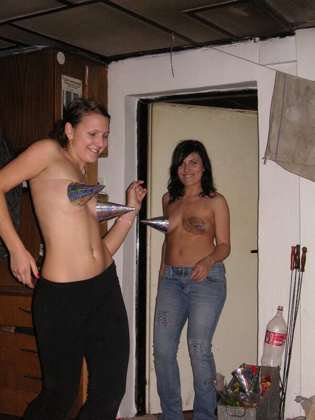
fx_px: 704
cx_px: 158
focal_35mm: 58
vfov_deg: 33.2
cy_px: 210
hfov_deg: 25.2
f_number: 3.7
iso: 160
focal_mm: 9.6
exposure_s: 1/60
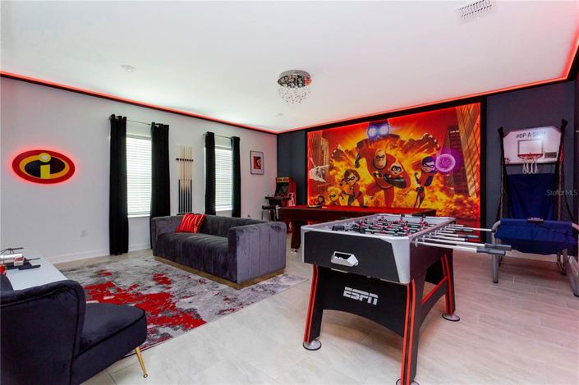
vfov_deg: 70.4
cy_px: 192
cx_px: 290
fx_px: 273
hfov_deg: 93.3
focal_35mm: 17
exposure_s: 1/6
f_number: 10
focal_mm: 17
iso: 800
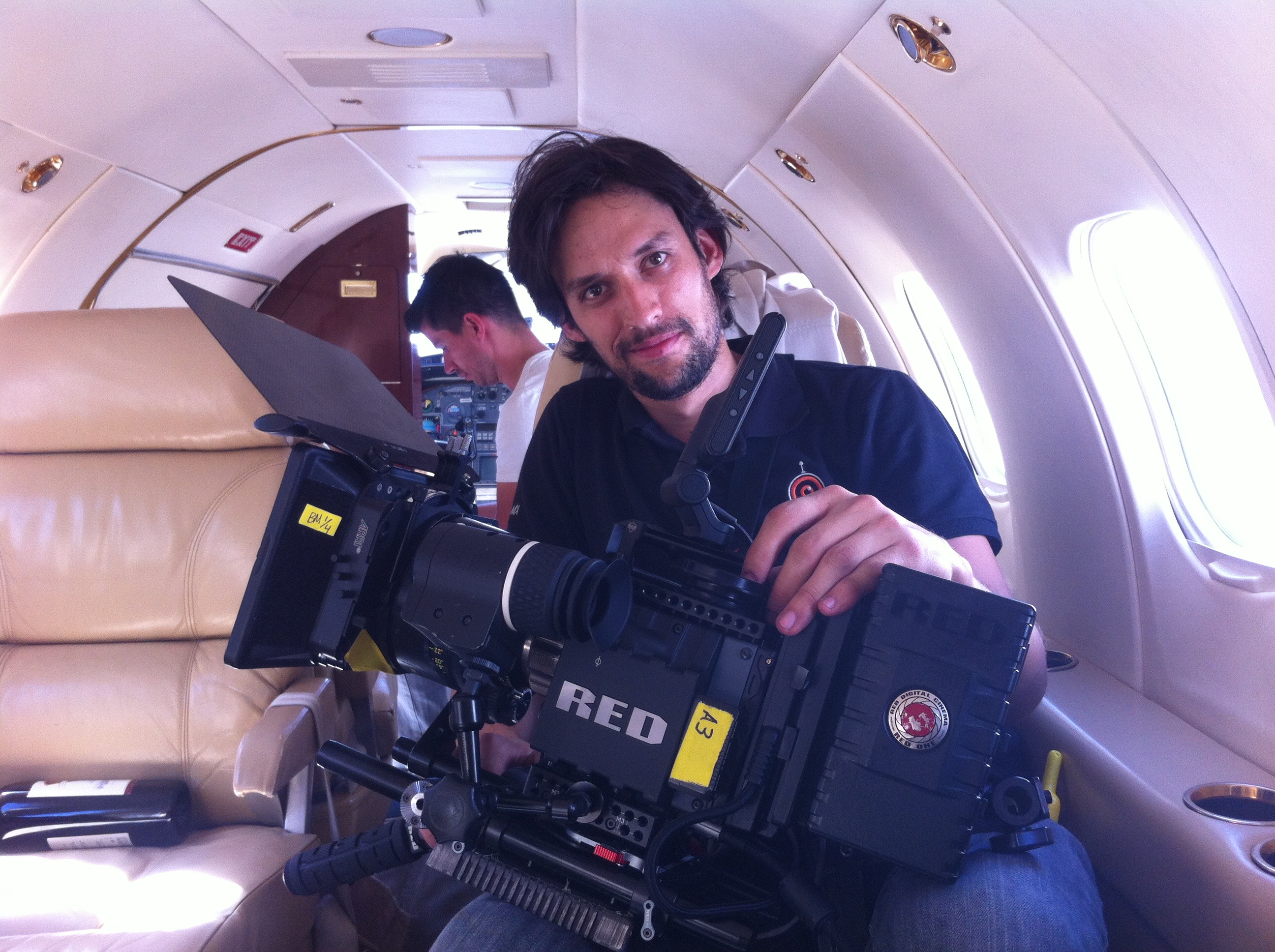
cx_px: 638
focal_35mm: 35
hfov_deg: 52.7
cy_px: 476
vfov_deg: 40.6
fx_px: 1287
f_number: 2.8
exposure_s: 1/60
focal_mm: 3.85
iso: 100
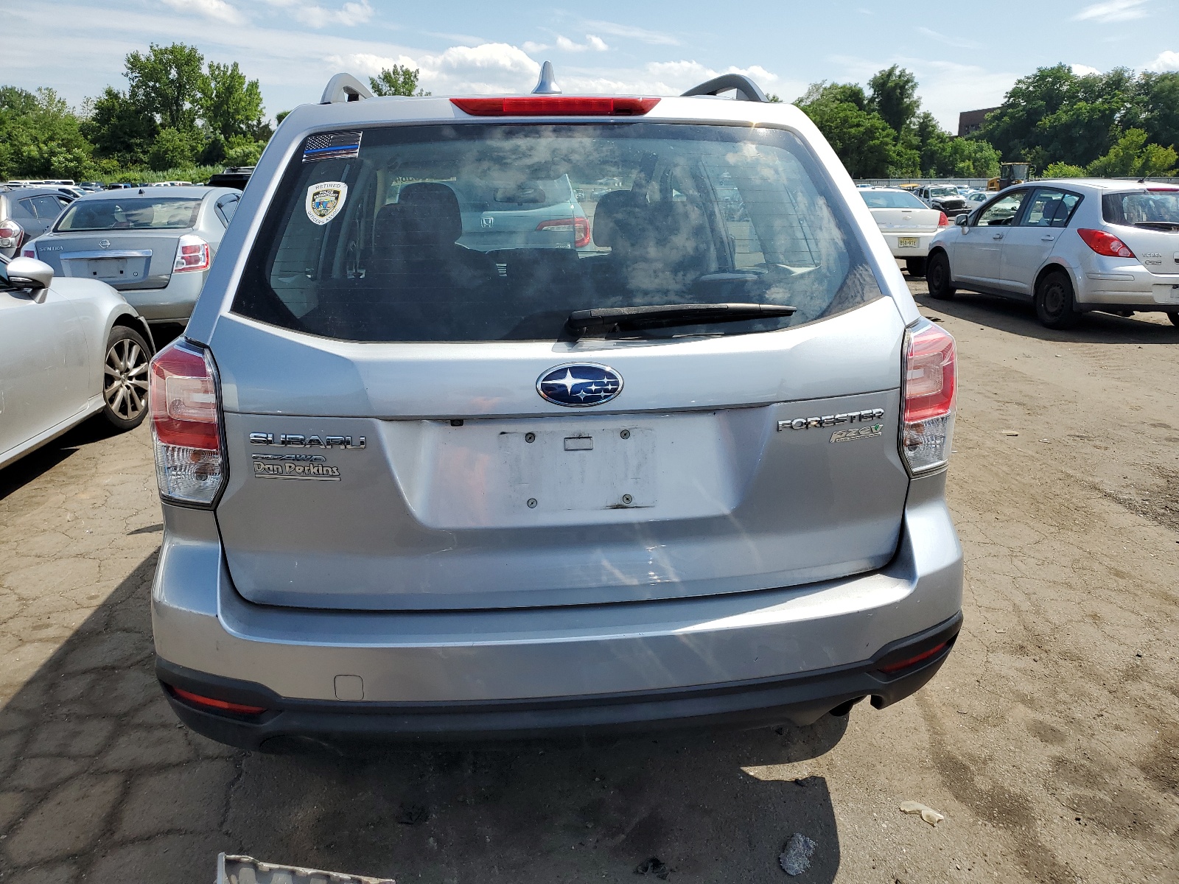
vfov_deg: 53.1
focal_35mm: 26
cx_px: 590
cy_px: 442
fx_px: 886
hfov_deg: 67.3
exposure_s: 1/3333
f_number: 1.5
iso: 50
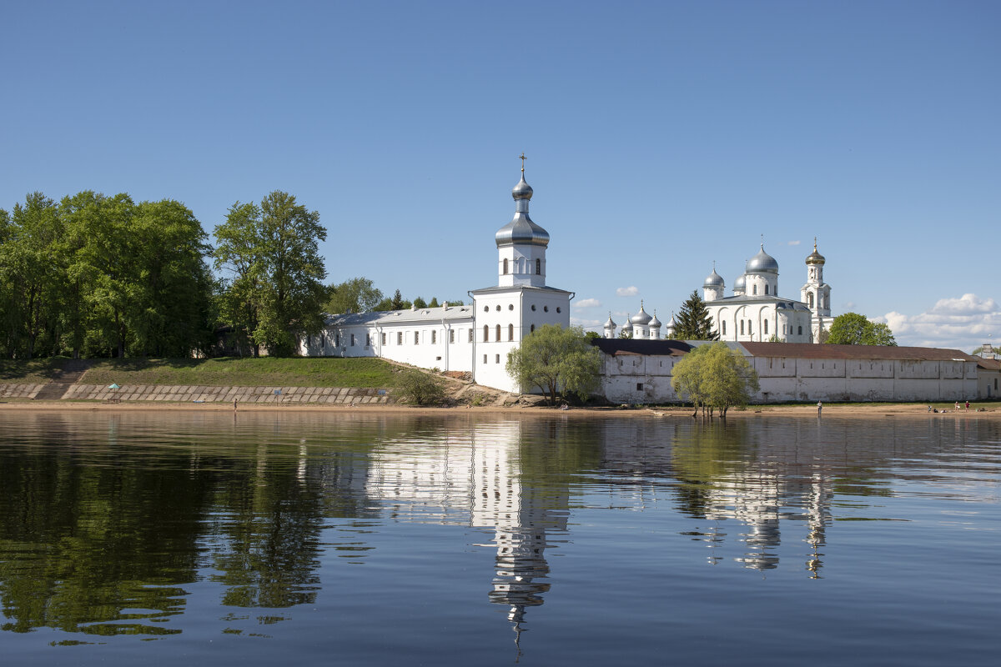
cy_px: 334
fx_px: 1126
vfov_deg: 33.0
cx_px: 500
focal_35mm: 40
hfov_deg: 47.9
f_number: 8
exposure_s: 1/500
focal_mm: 27
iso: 100
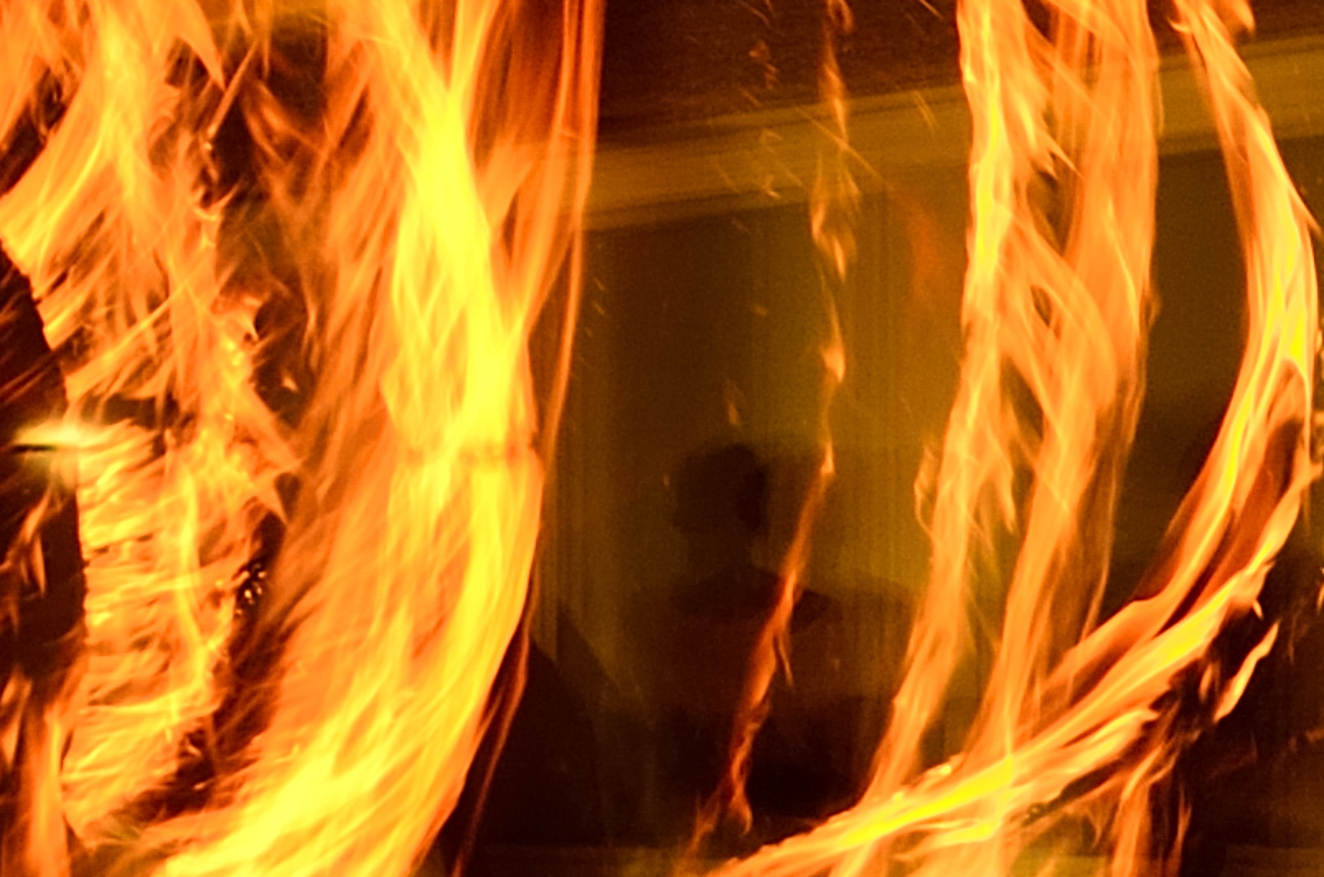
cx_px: -839
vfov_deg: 9.9
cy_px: 539
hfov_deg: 13.7
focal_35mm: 138
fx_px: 5068
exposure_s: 1
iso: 100
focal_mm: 15
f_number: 5
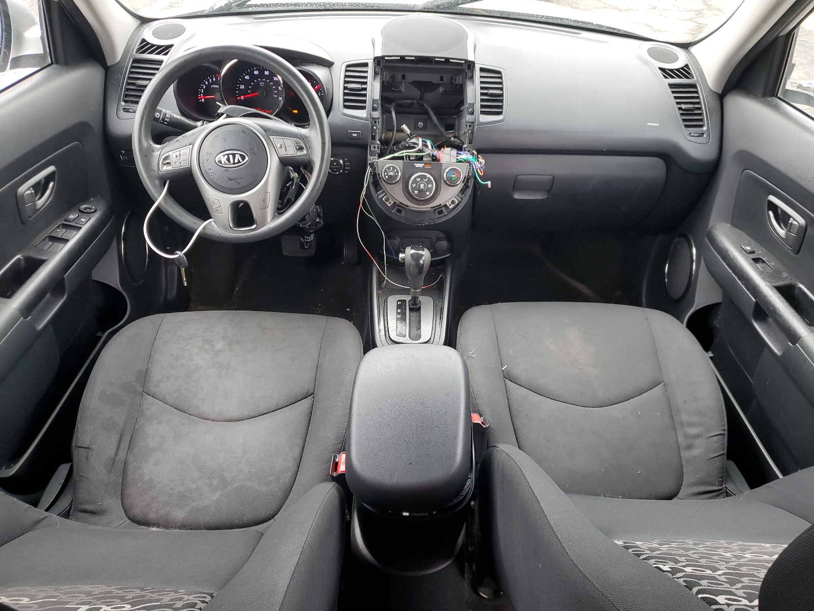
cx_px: 407
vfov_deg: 53.1
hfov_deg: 67.3
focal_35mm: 26
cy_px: 306
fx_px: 611
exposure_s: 1/60.2
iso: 65
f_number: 1.5
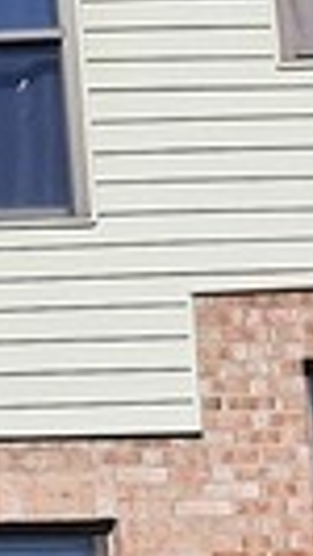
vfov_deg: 12.2
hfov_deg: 5.6
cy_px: 744
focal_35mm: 171
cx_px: -1160
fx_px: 2518
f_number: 1.7
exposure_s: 1/6536
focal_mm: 3.93
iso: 40
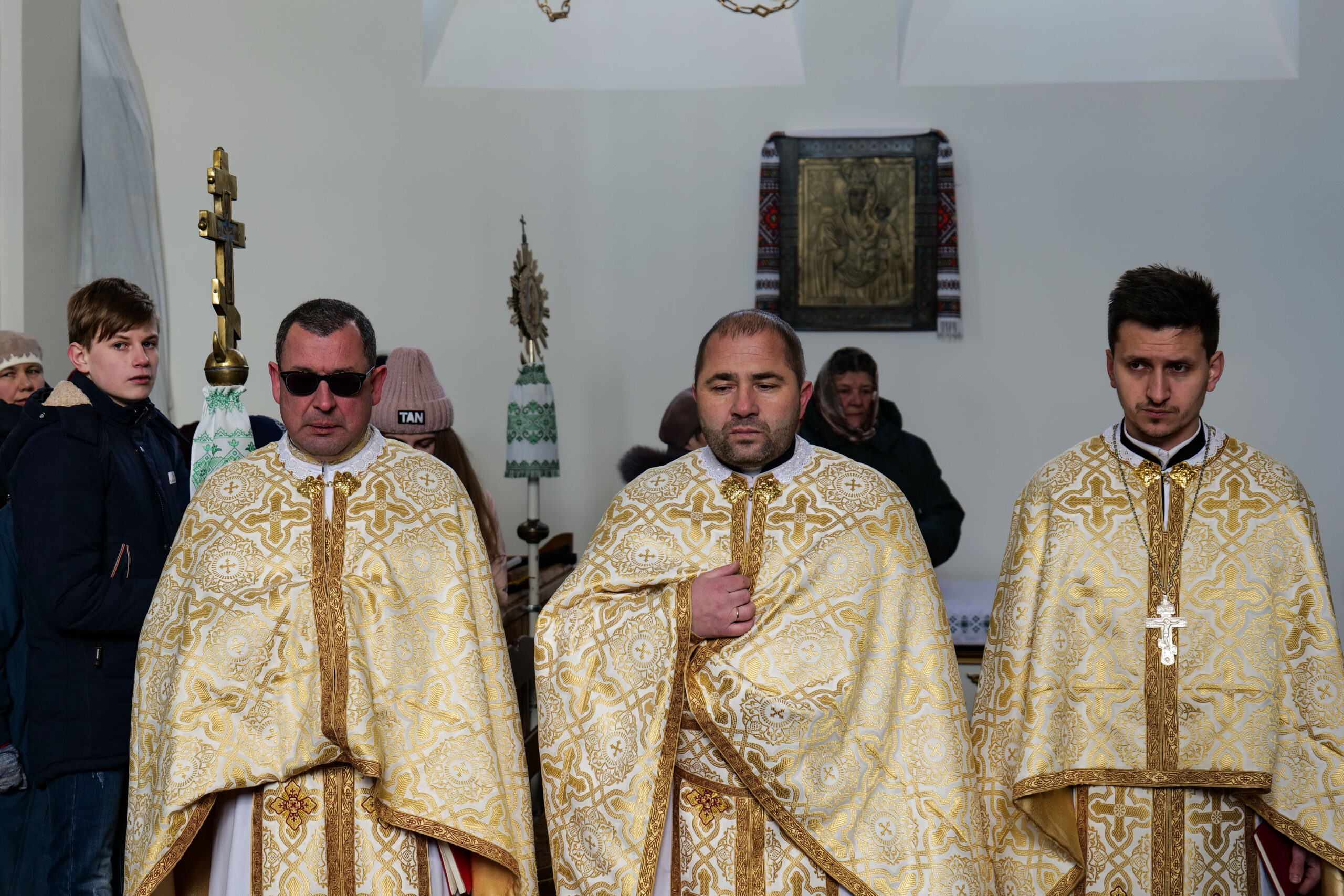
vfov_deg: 22.6
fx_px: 2240
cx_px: 672
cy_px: 448
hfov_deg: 33.4
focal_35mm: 60
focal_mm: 60
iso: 125
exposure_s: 1/60
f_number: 5.6
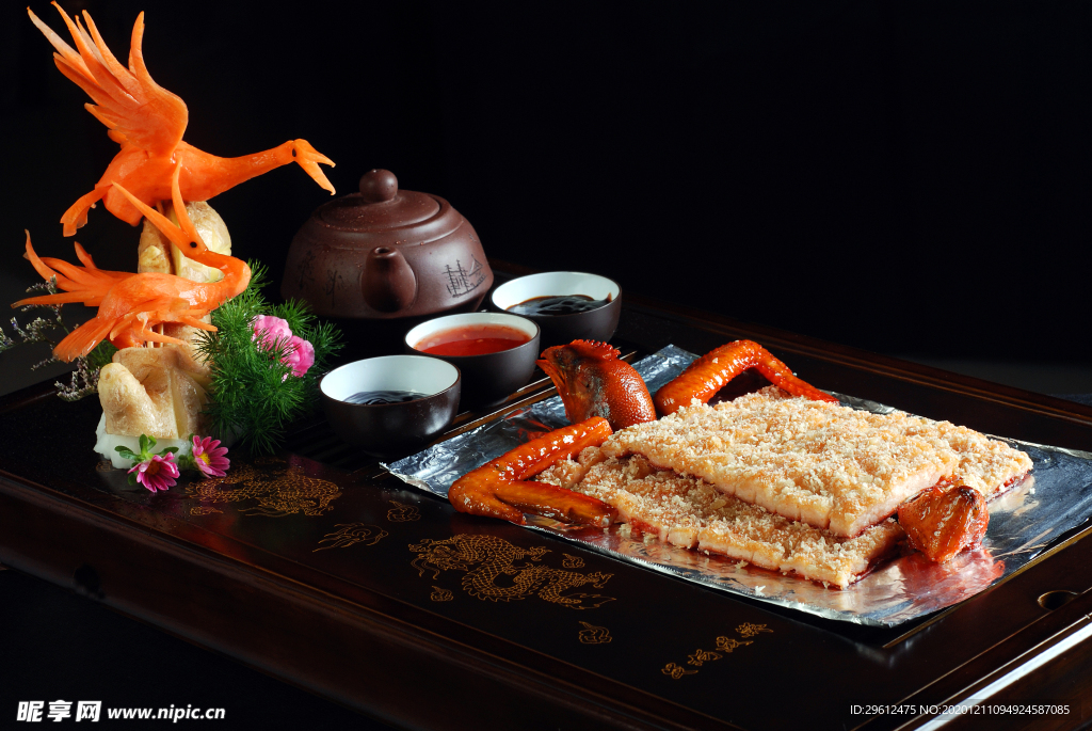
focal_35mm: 90
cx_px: 546
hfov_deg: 22.6
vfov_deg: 15.2
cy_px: 366
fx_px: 2733
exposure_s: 1/160
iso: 200
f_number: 11
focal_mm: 60
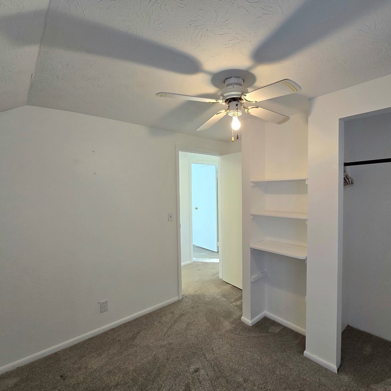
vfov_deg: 87.4
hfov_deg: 86.6
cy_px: 198
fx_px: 204
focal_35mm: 16
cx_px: 230
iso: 100
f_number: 2.2
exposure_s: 1/60.2
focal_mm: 2.2
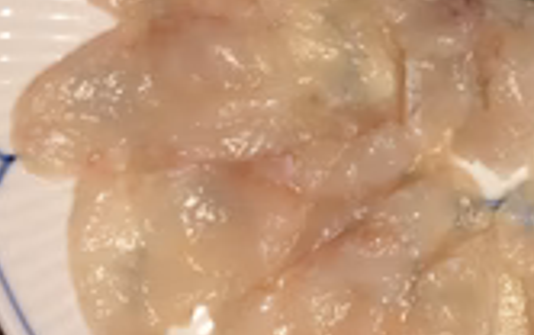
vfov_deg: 17.4
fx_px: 1078
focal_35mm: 74
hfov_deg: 27.0
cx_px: 466
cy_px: 45
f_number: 2.2
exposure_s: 1/30
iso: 64
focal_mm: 4.15
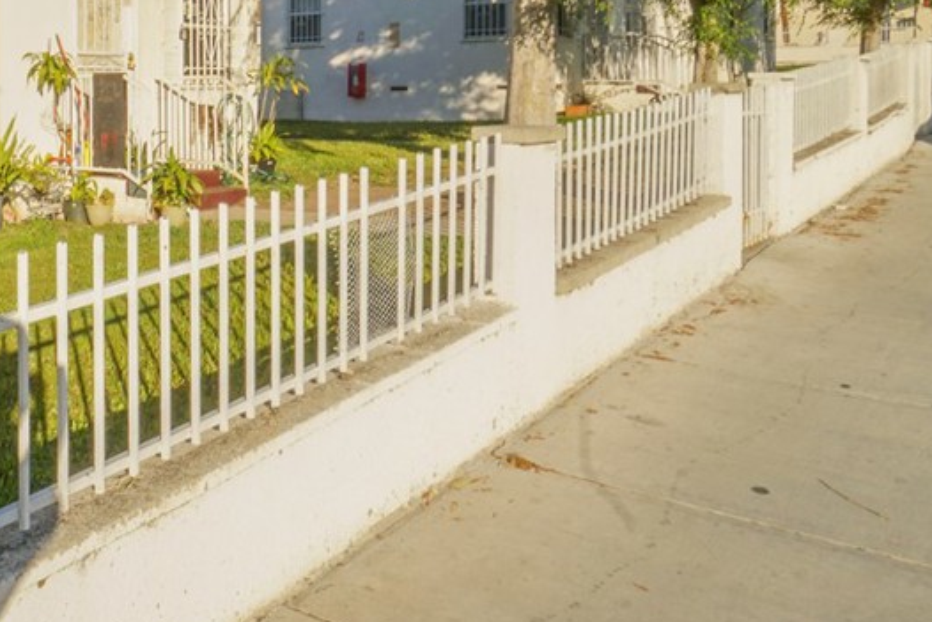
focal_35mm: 38
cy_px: 116
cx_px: 96
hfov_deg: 45.9
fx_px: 983
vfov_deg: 34.0
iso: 100
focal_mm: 13
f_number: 22
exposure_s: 1/30
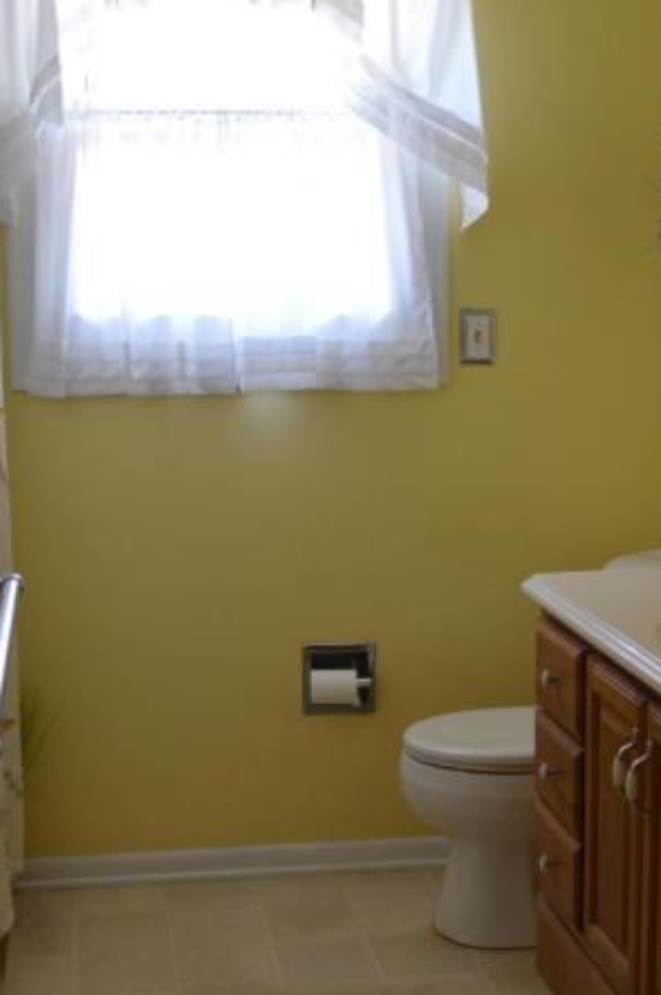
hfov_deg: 23.7
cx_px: 350
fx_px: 1573
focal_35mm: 57
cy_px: 568
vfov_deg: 35.0
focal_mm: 22
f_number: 4
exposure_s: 1/15
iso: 400
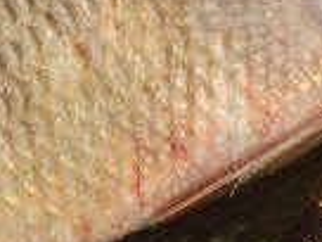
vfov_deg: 1.2
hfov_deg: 1.6
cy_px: -19
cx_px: 36
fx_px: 11376
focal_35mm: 1223
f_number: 13
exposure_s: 1/320
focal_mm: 180
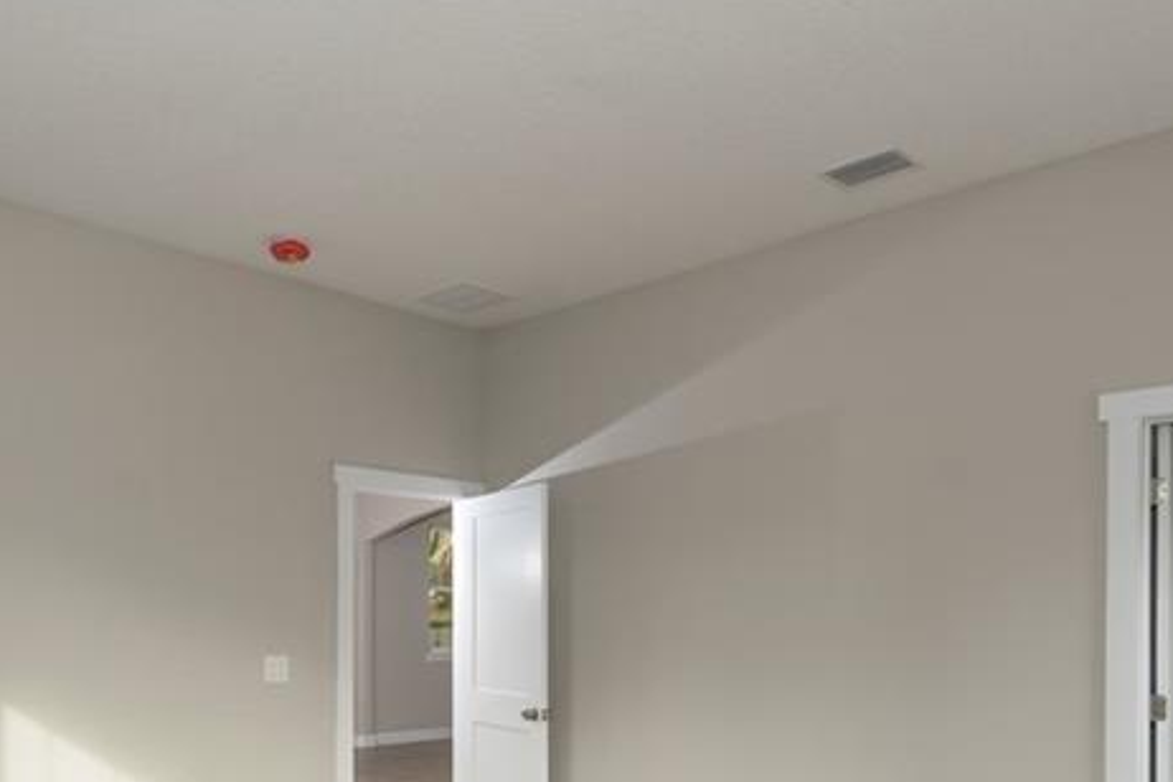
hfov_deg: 59.5
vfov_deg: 40.5
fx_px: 1010
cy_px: 633
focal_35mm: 31
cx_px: 439
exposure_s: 1/100
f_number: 5.6
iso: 400
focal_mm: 14
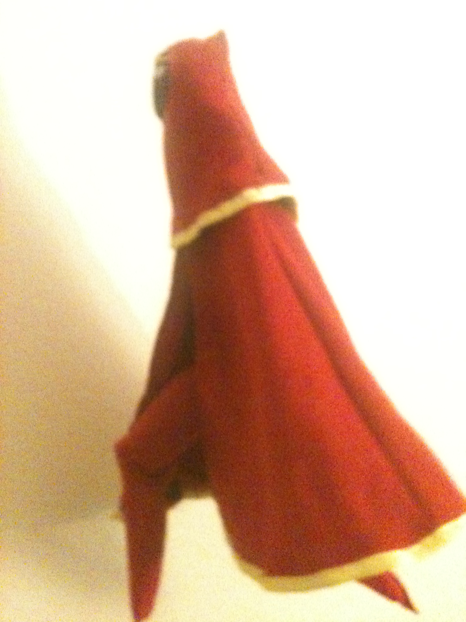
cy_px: 311
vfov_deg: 52.6
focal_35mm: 35
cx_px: 233
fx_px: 628
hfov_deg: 40.7
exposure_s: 1/10
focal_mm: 3.85
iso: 1000
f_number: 2.8
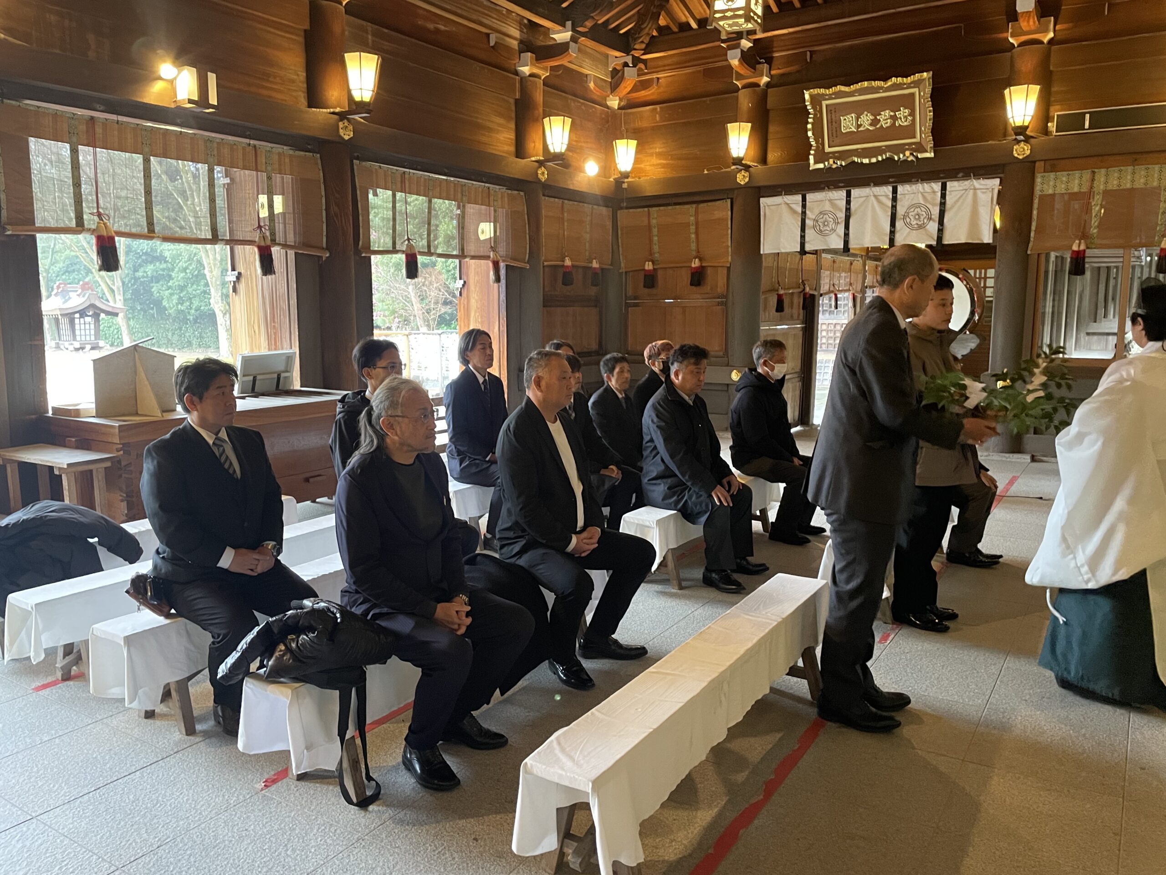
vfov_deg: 53.1
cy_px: 438
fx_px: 876
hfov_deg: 67.3
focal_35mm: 26
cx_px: 583
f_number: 1.6
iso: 800
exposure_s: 1/30
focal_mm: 4.2
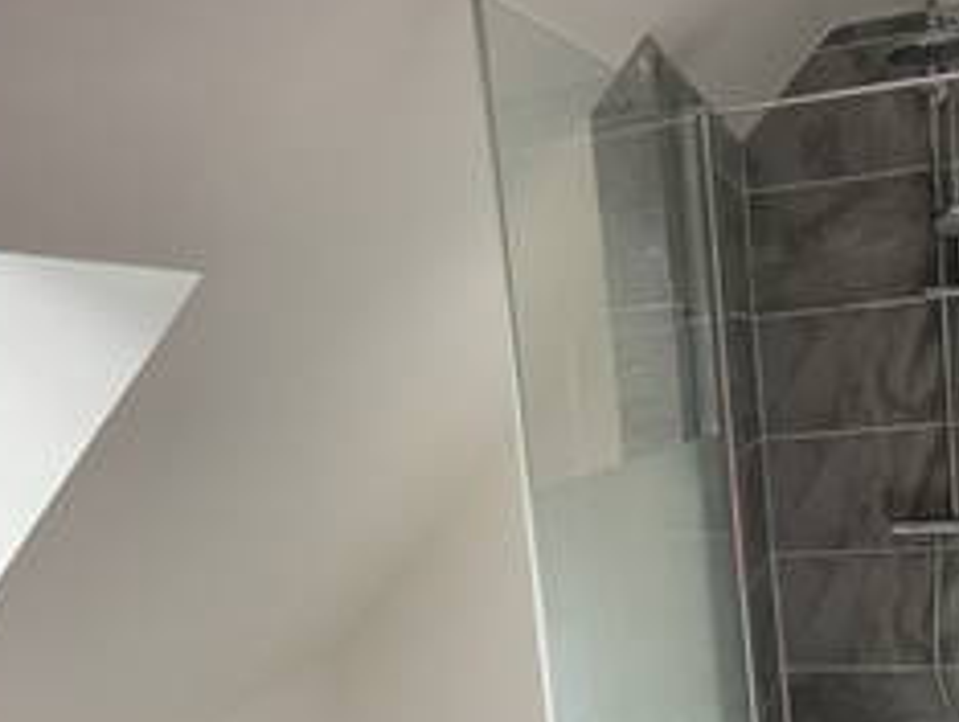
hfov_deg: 46.2
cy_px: 505
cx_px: 615
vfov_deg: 35.5
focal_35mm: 40
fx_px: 1109
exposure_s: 1/60
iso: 250
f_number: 1.6
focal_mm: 4.2
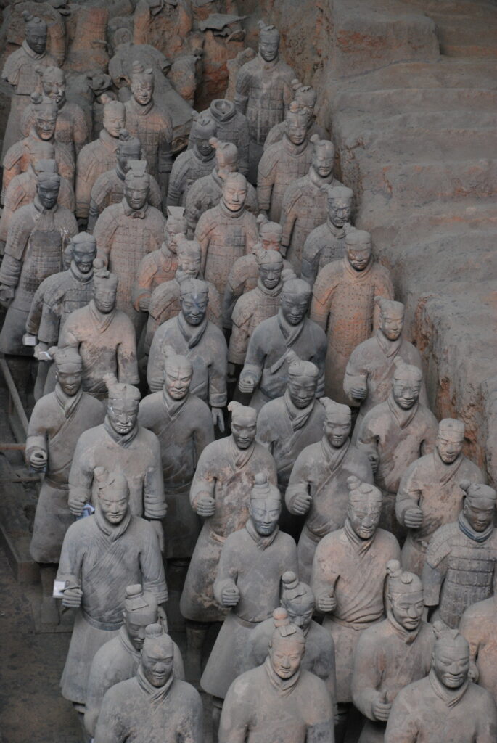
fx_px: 2851
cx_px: 248
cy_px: 372
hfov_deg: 10.0
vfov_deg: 14.8
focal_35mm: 138
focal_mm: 92
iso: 720
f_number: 5.6
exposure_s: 1/125
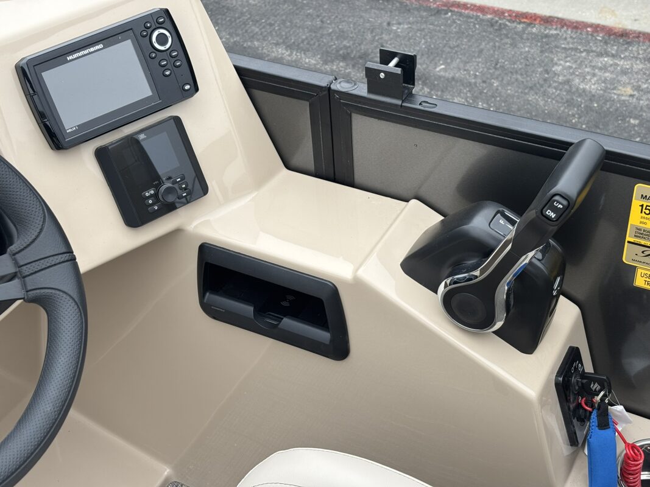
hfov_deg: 36.8
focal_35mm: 52
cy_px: 244
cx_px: 325
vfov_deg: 28.0
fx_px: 976
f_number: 1.6
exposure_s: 1/181
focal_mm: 5.96
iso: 32
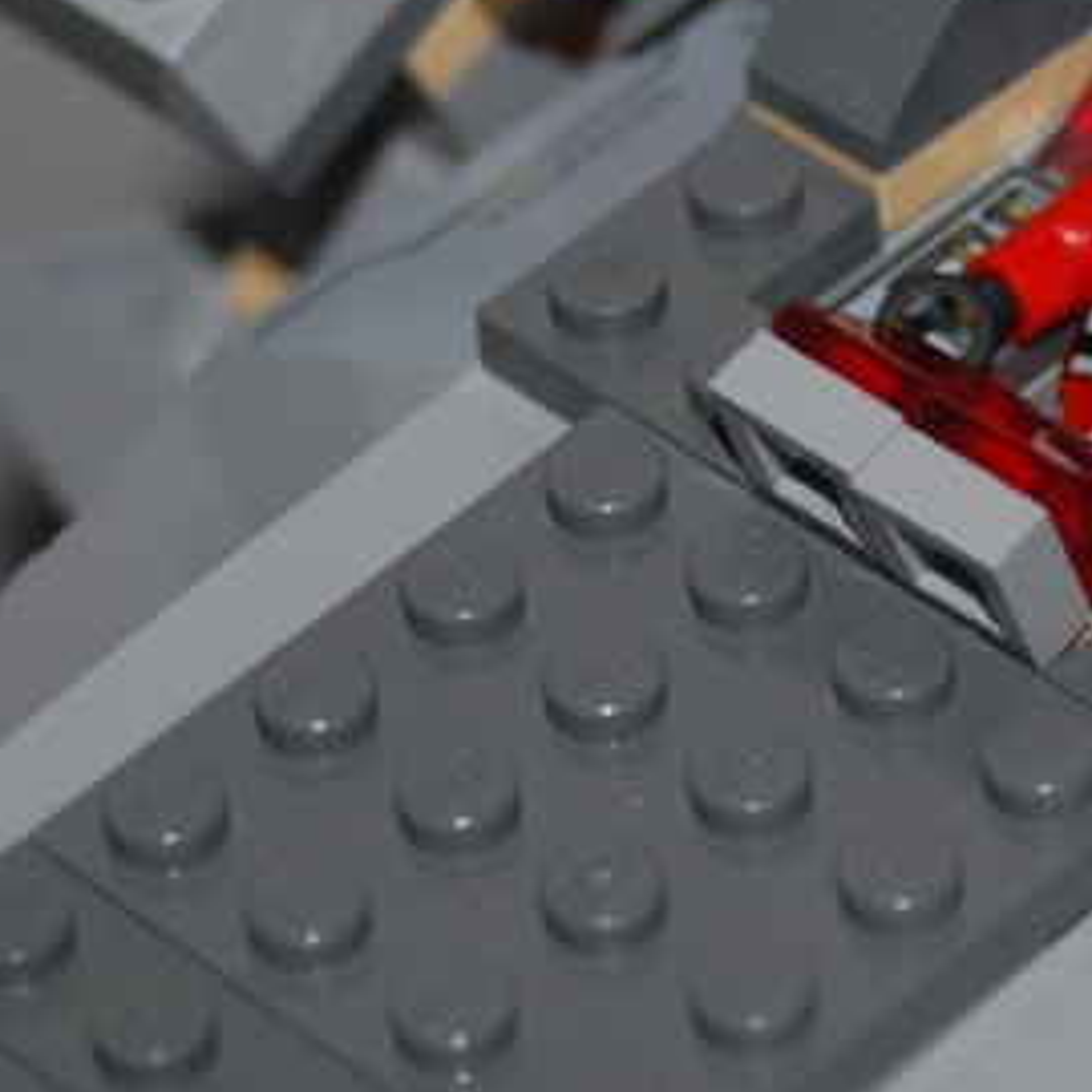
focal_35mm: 284
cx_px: 1193
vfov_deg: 6.2
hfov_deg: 6.1
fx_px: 10136
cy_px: 368
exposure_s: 1/60
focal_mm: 80
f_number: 5.6
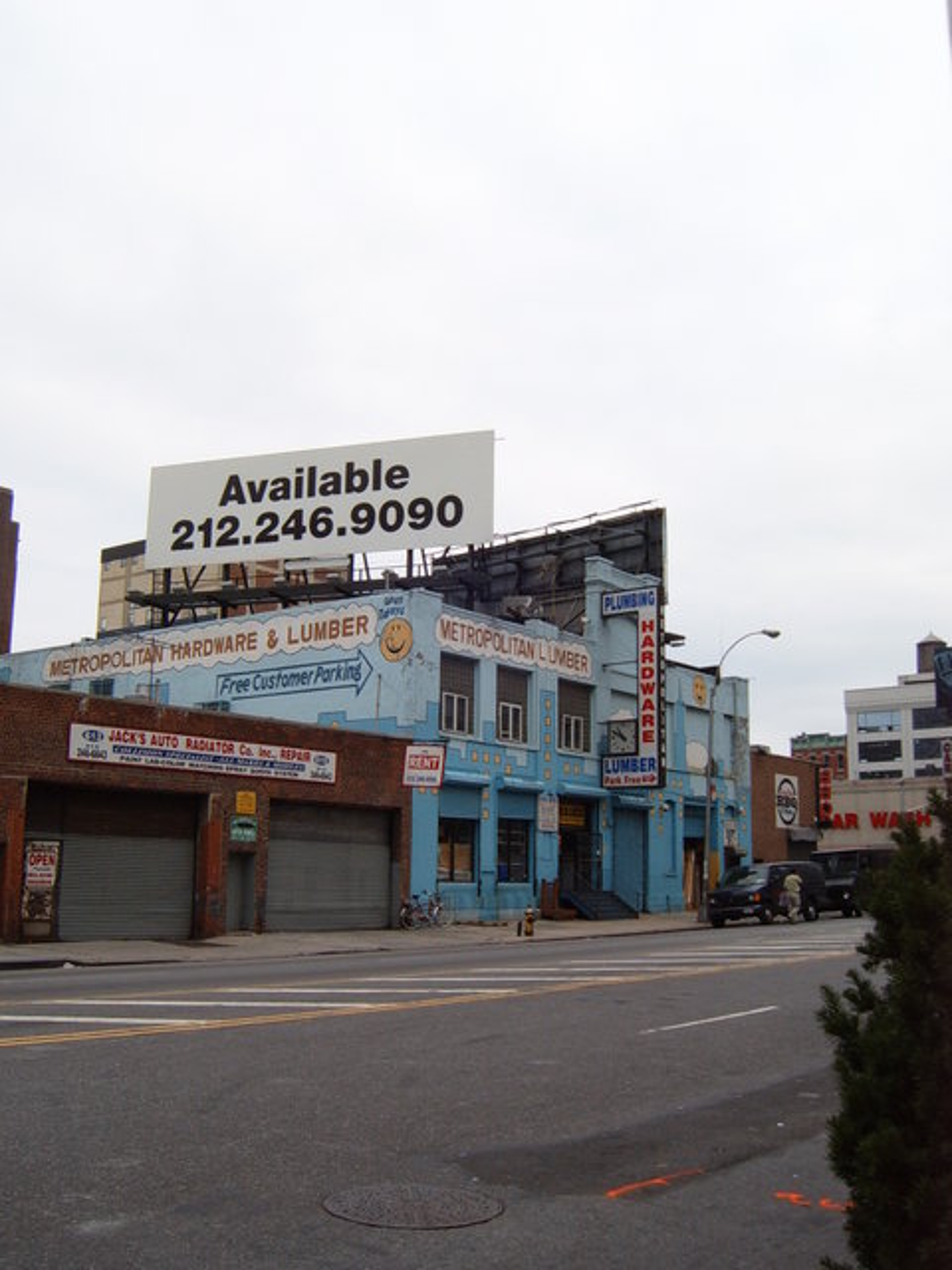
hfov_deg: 38.7
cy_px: 635
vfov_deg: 50.1
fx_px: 1357
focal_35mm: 37
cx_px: 476
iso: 63
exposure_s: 1/250
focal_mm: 6.2
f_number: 6
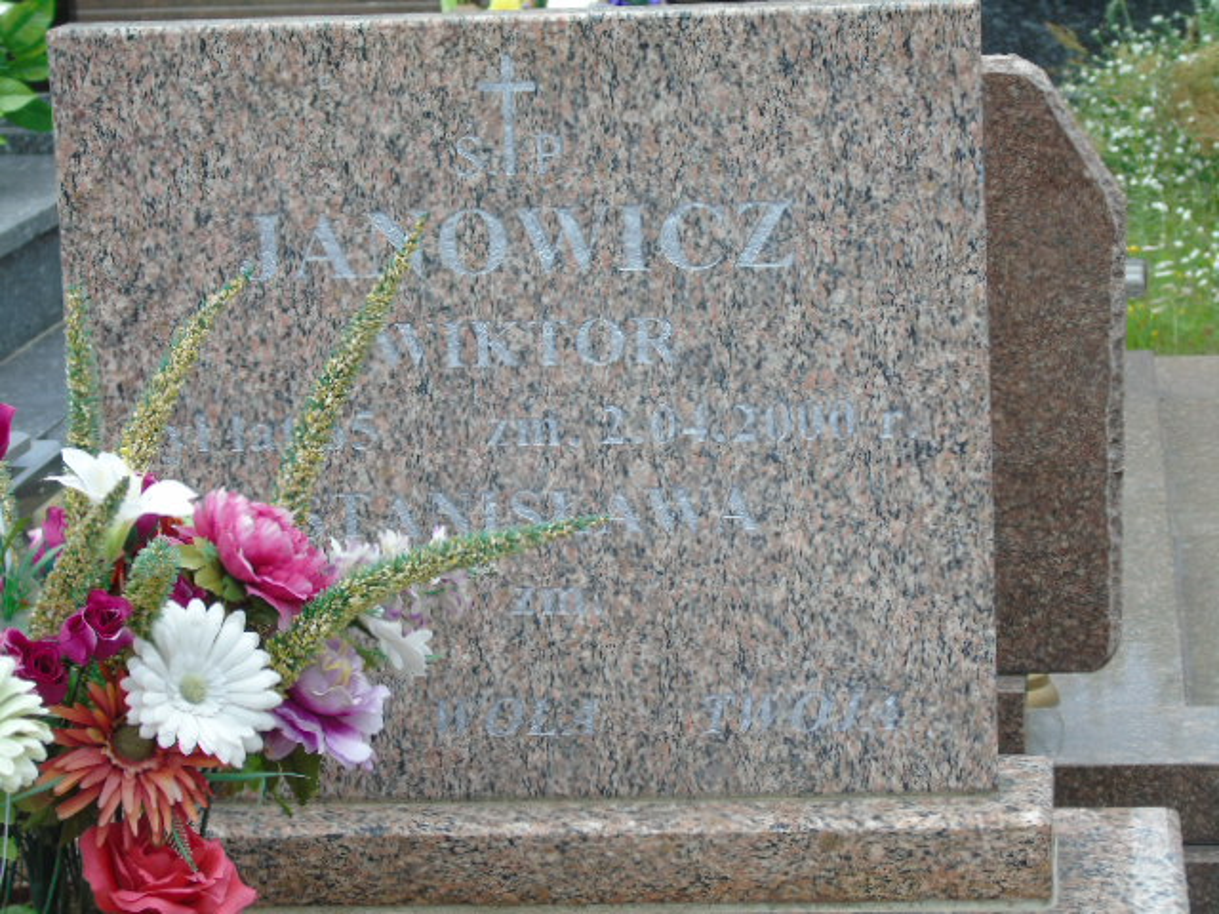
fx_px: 4367
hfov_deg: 15.9
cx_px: 610
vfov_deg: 12.0
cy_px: 457
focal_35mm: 124
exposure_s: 1/80
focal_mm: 22
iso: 80
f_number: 4.6
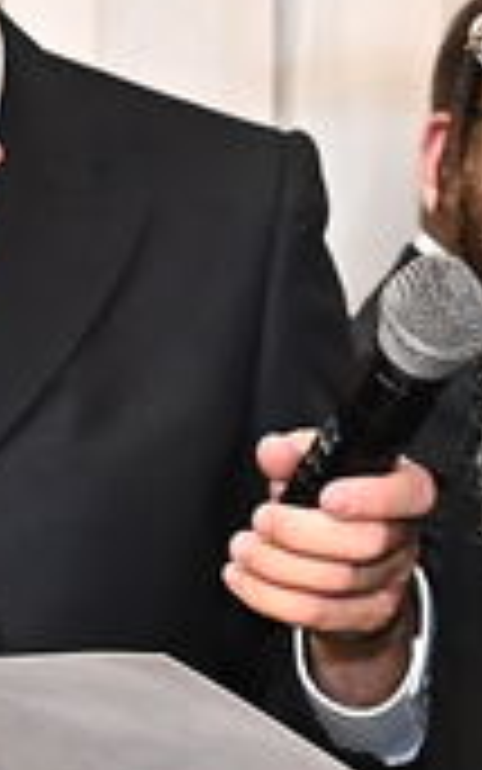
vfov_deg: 10.4
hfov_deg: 6.4
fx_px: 4200
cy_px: 811
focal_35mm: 200
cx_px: -369
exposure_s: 1/200
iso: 1000
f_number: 3.2
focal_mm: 24
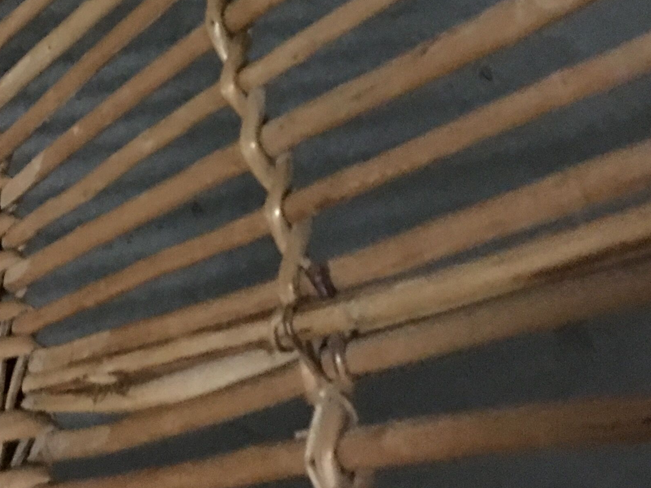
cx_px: 157
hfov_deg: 26.3
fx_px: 1373
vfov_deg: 19.2
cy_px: -63
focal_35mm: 73
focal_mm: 4.15
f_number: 2.2
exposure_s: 1/4
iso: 200
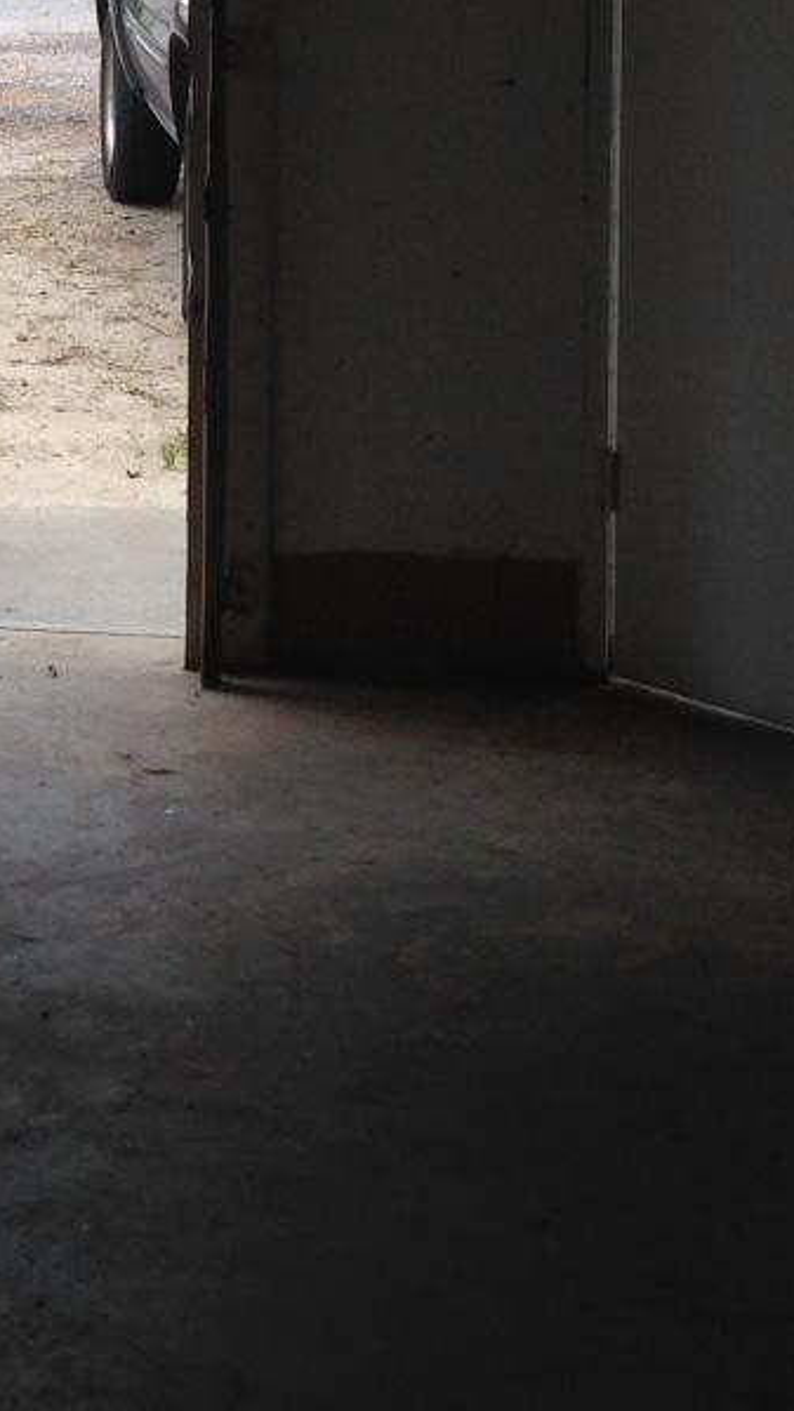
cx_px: -99
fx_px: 3668
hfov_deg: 12.1
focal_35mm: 98
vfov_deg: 21.1
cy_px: 45
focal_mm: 4.12
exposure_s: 1/323
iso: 50
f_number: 2.4
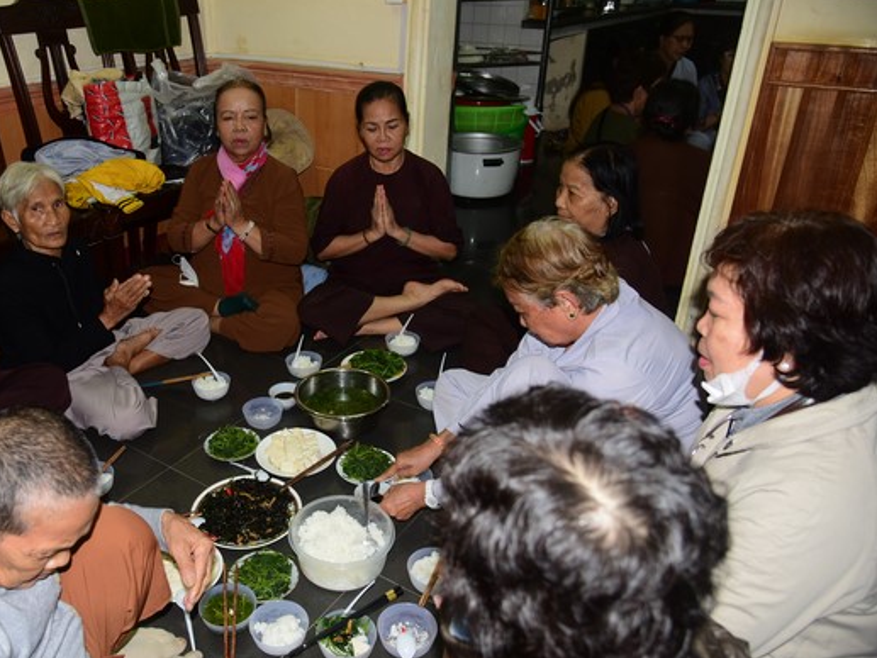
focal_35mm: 29
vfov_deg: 48.2
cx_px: 329
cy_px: 361
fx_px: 735
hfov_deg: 60.8
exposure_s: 1/60
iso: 500
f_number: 4
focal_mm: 24
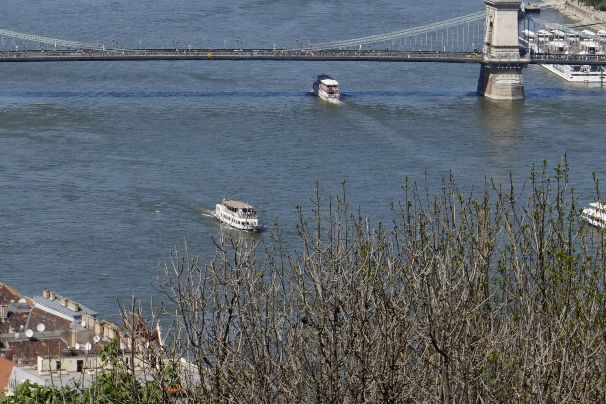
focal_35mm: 223
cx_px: 143
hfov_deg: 9.2
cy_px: -112
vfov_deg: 6.1
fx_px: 3752
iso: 100
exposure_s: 1/125
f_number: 14
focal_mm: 50
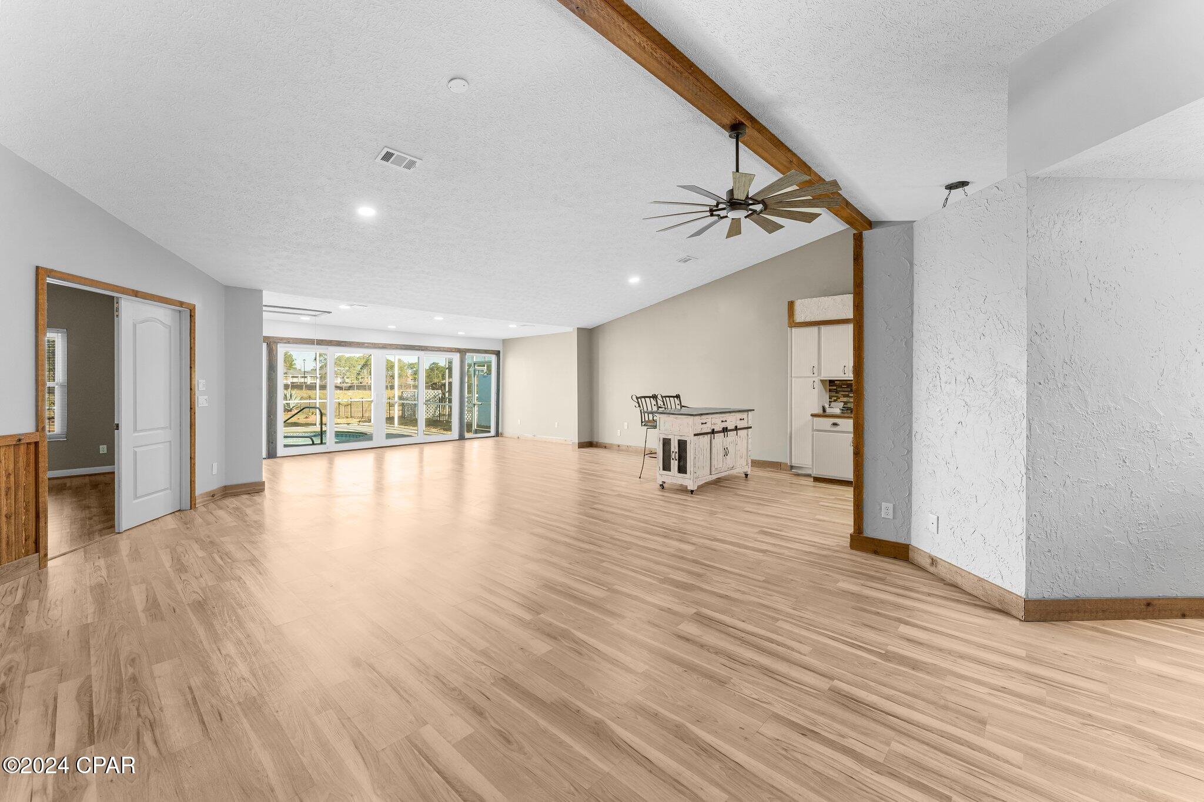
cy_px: 401
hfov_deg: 104.3
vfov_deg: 81.2
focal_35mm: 14
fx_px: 468
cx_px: 602
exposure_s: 1/20
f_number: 9
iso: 400
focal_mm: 14
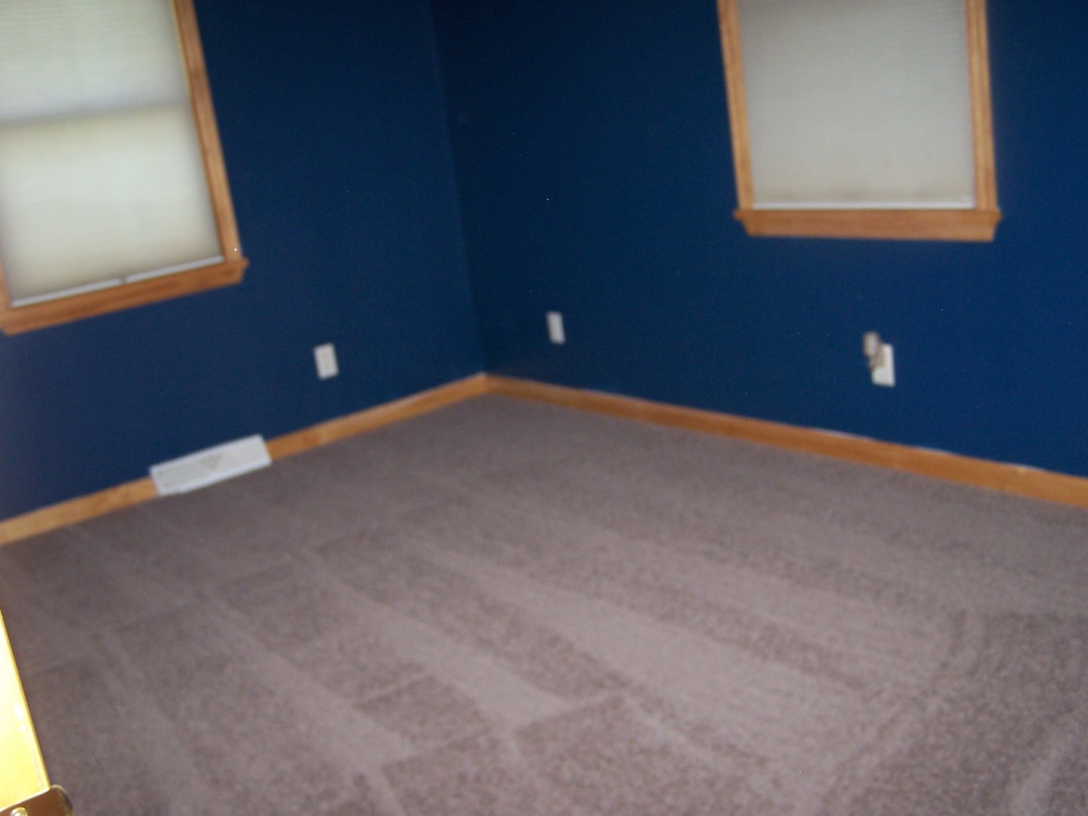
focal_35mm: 38
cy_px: 408
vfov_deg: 37.7
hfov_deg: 49.0
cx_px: 544
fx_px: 1194
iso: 140
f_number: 2.8
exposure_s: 1/60
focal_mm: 6.3
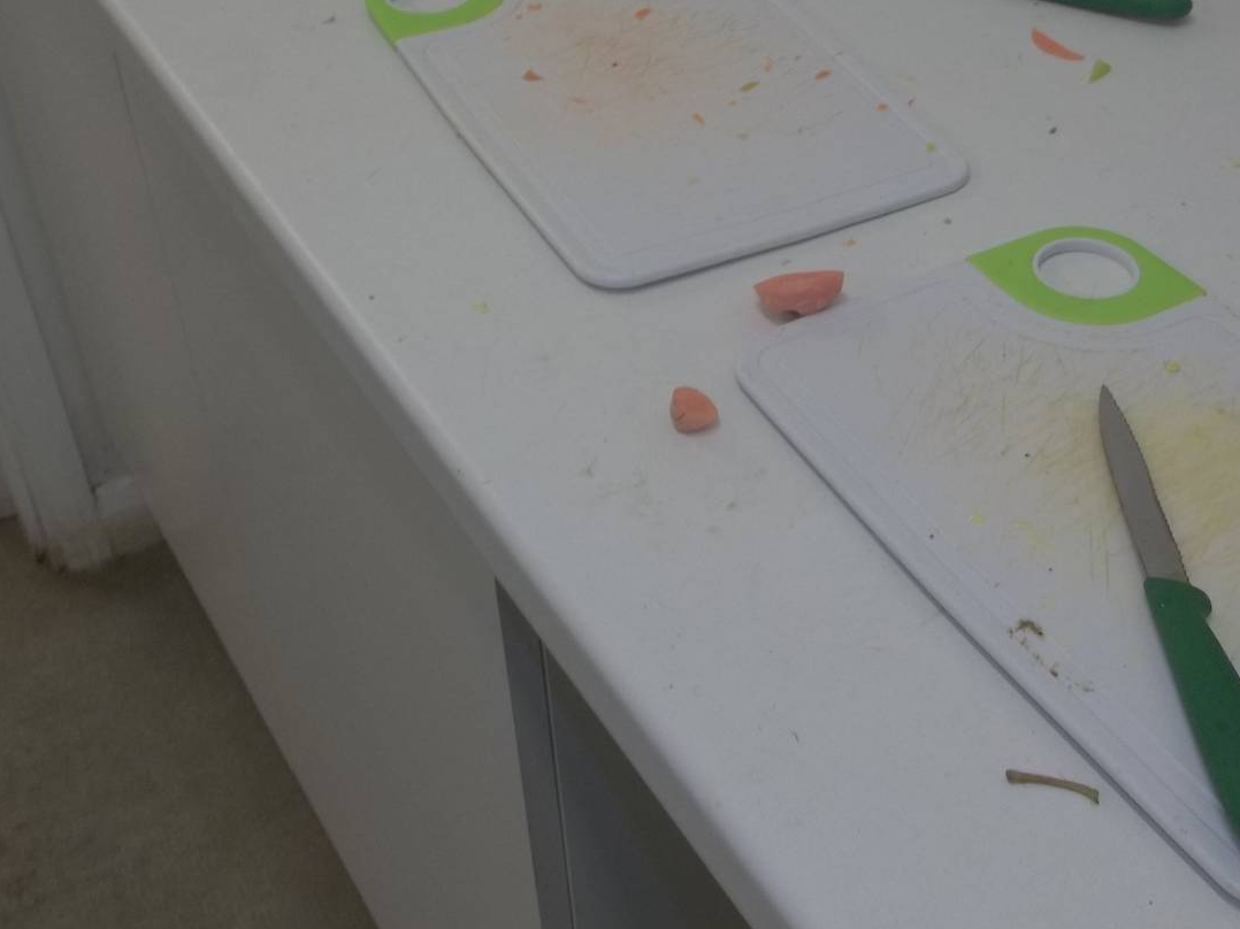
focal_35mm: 49
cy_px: 360
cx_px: 834
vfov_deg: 29.6
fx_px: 1755
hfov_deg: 38.4
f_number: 3.3
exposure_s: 1/30
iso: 80
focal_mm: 5.9
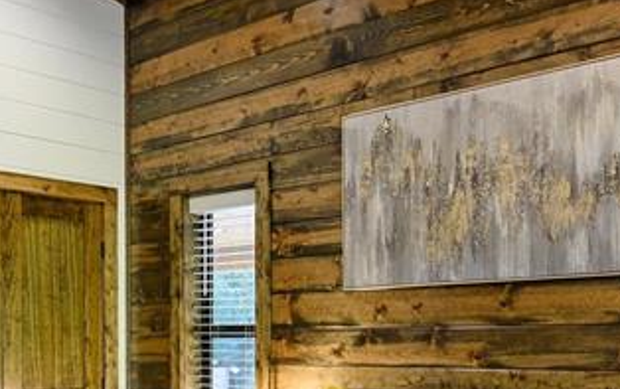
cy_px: 348
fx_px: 897
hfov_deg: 38.1
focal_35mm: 53
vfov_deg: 23.8
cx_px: 299
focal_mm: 16
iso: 400
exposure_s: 1/6
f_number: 7.1
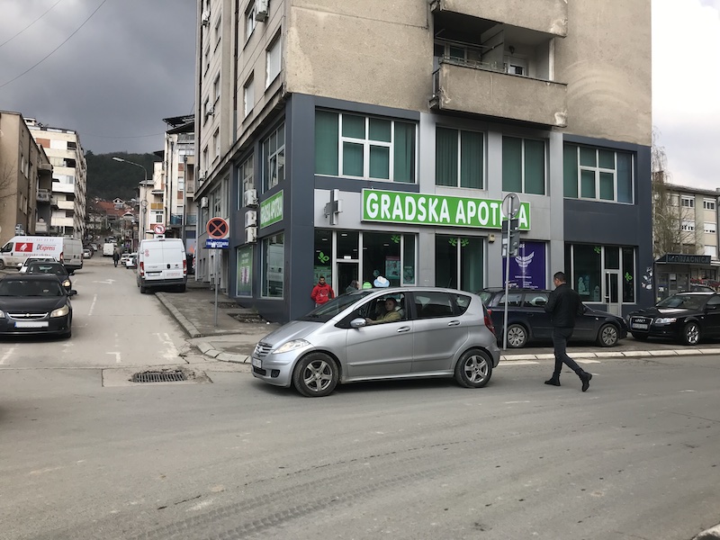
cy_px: 270
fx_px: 582
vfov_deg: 49.7
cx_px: 360
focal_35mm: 28
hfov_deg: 63.4
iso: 20
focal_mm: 3.99
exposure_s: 1/1312
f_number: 1.8
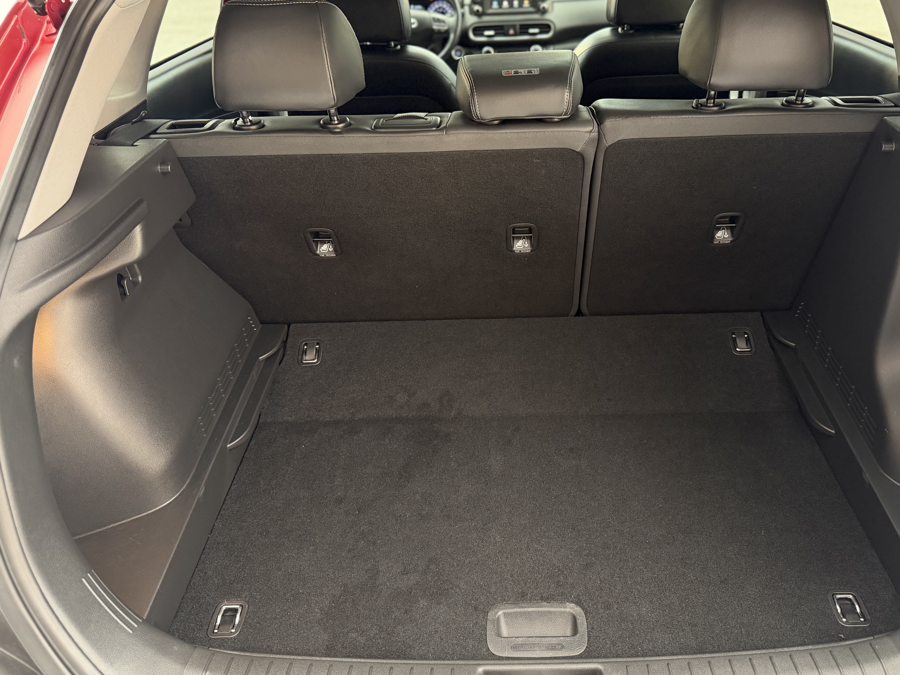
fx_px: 728
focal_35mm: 28
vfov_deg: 49.6
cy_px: 287
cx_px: 500
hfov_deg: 63.3
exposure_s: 1/60
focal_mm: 6.76
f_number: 1.78
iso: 400
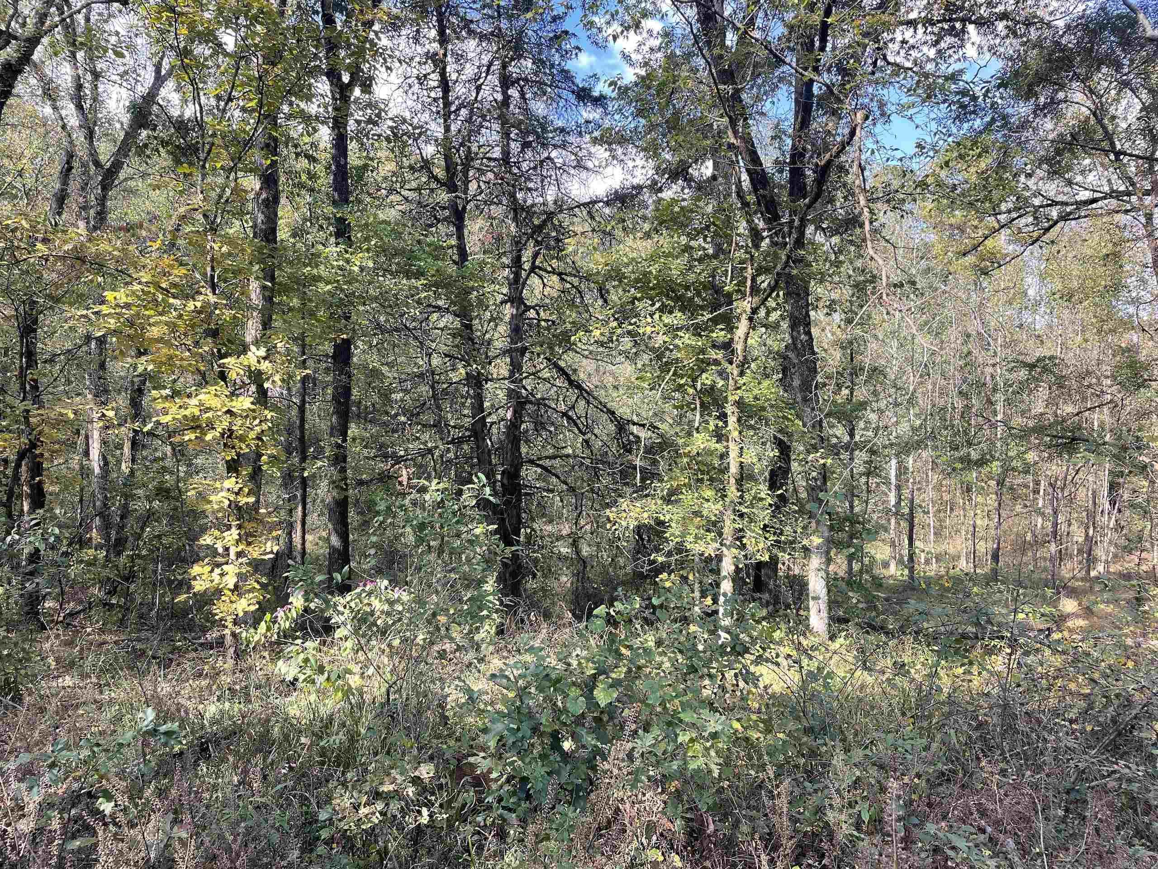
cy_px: 434
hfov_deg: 67.3
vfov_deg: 53.1
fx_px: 870
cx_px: 579
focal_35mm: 26
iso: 32
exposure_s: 1/249
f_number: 1.6
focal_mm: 4.2
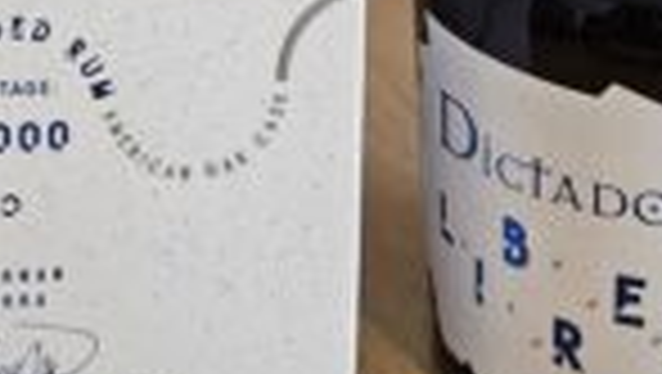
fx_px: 1195
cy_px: -243
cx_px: 288
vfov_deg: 15.8
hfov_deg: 30.9
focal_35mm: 68
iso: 100
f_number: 1.8
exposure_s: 1/100
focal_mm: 5.4
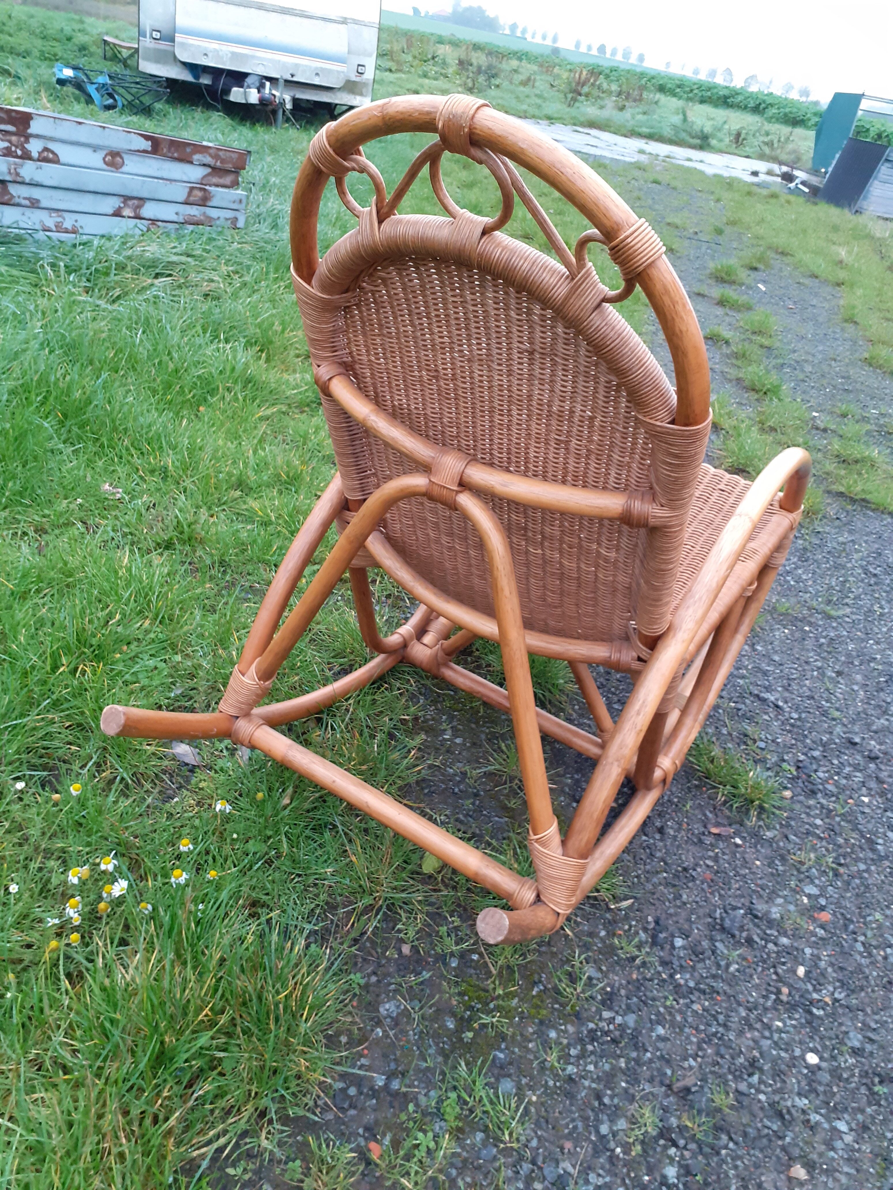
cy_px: 595
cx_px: 446
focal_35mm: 27
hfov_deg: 51.4
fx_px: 929
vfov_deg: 65.3
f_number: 1.9
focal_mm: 3.6
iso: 160
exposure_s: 1/50
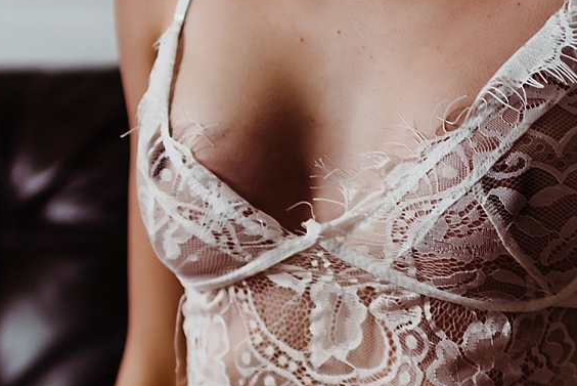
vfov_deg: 10.7
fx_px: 2037
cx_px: 299
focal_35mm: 127
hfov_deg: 16.1
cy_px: 426
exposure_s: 1/250
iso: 200
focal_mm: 35
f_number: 1.4
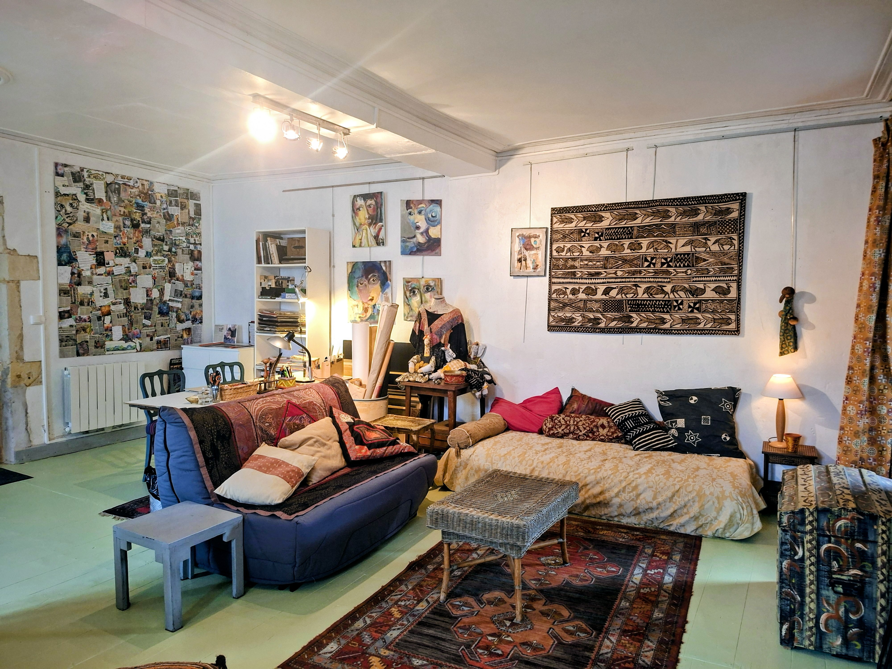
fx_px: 593
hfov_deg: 73.9
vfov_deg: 58.9
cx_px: 446
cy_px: 334
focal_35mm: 23
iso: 320
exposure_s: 1/33
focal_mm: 5.54
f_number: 1.8
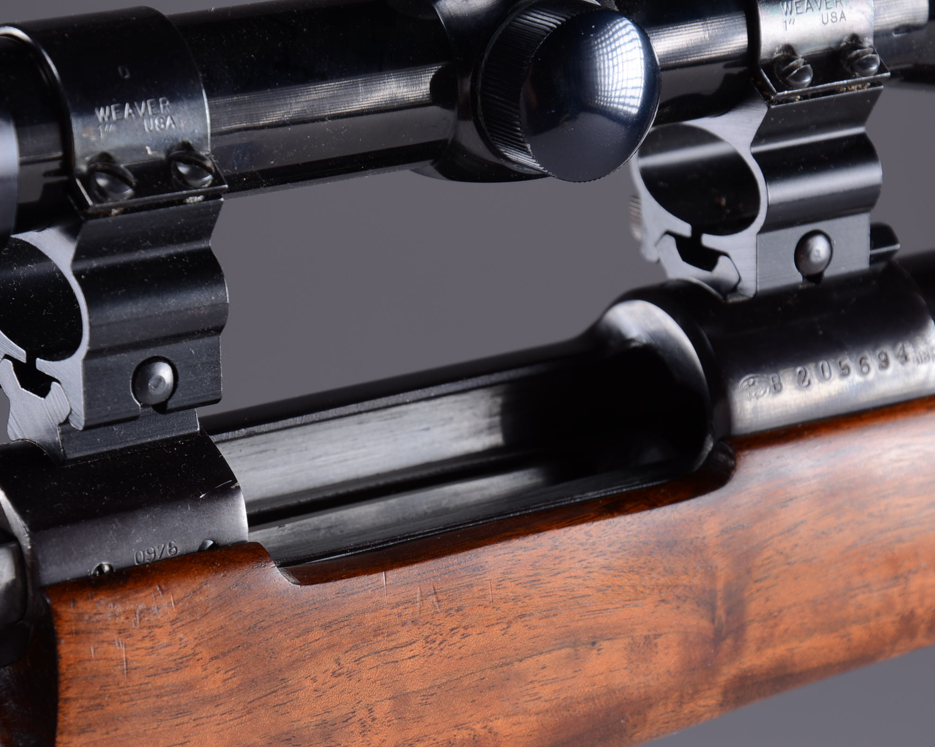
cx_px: 438
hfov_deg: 10.6
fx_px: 5024
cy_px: 379
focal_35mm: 182
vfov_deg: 8.5
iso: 125
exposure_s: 1/80
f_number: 10
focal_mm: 105
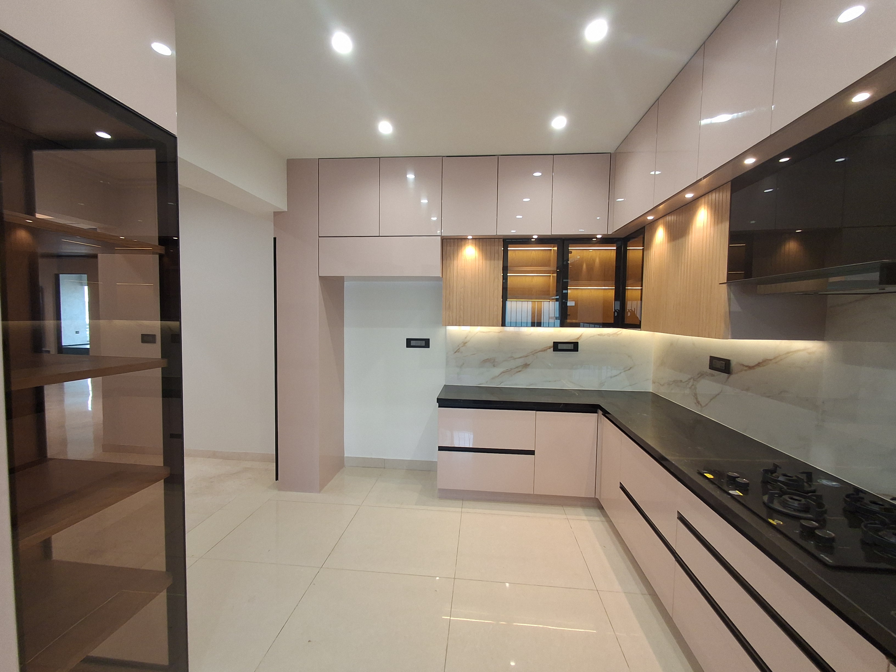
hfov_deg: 94.5
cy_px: 336
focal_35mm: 16
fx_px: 414
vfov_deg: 78.1
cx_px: 448
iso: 160
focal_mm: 1.64
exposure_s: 1/50
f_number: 2.2
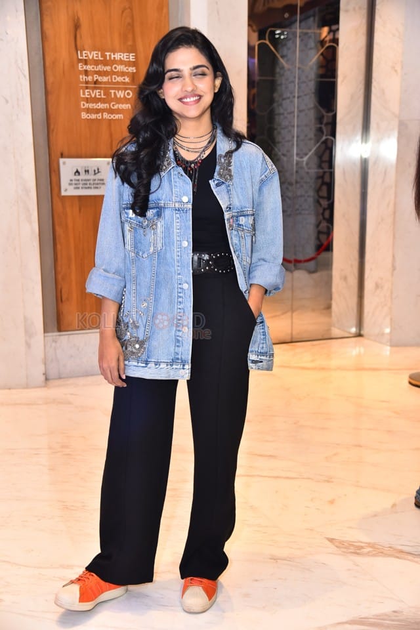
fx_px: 875
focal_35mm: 50
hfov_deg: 27.0
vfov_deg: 39.6
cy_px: 315
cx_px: 210
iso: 1250
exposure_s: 1/125
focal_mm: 50
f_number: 4
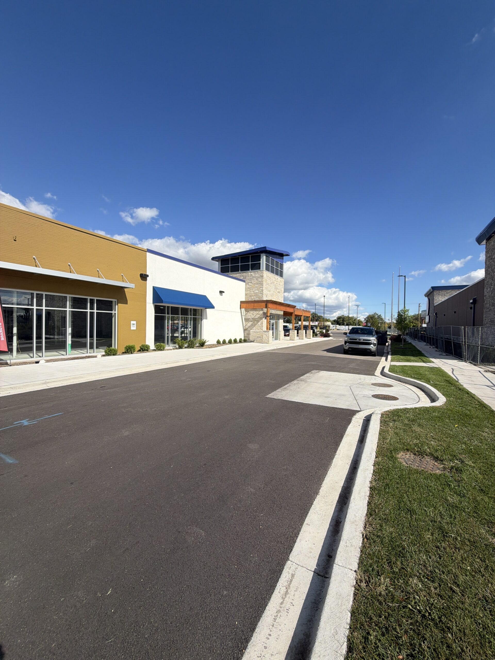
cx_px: 248
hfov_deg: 85.7
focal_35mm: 14
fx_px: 267
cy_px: 330
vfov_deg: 102.1
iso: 25
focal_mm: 2.22
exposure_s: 1/770
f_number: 2.2
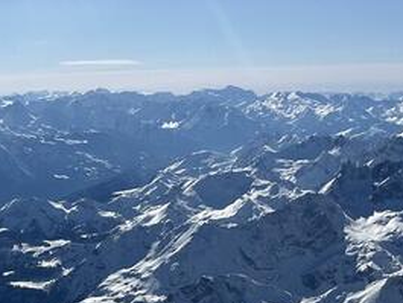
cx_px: 76
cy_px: 269
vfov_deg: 14.5
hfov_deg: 19.2
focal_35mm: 101
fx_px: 1176
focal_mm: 5.1
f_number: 1.6
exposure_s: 1/9901
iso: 50
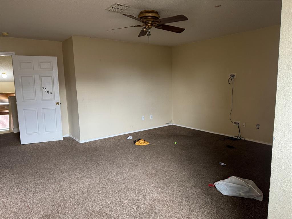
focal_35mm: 24
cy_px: 110
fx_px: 202
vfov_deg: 56.8
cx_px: 146
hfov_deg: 71.6
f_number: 1.78
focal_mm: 6.76
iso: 250
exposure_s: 1/60
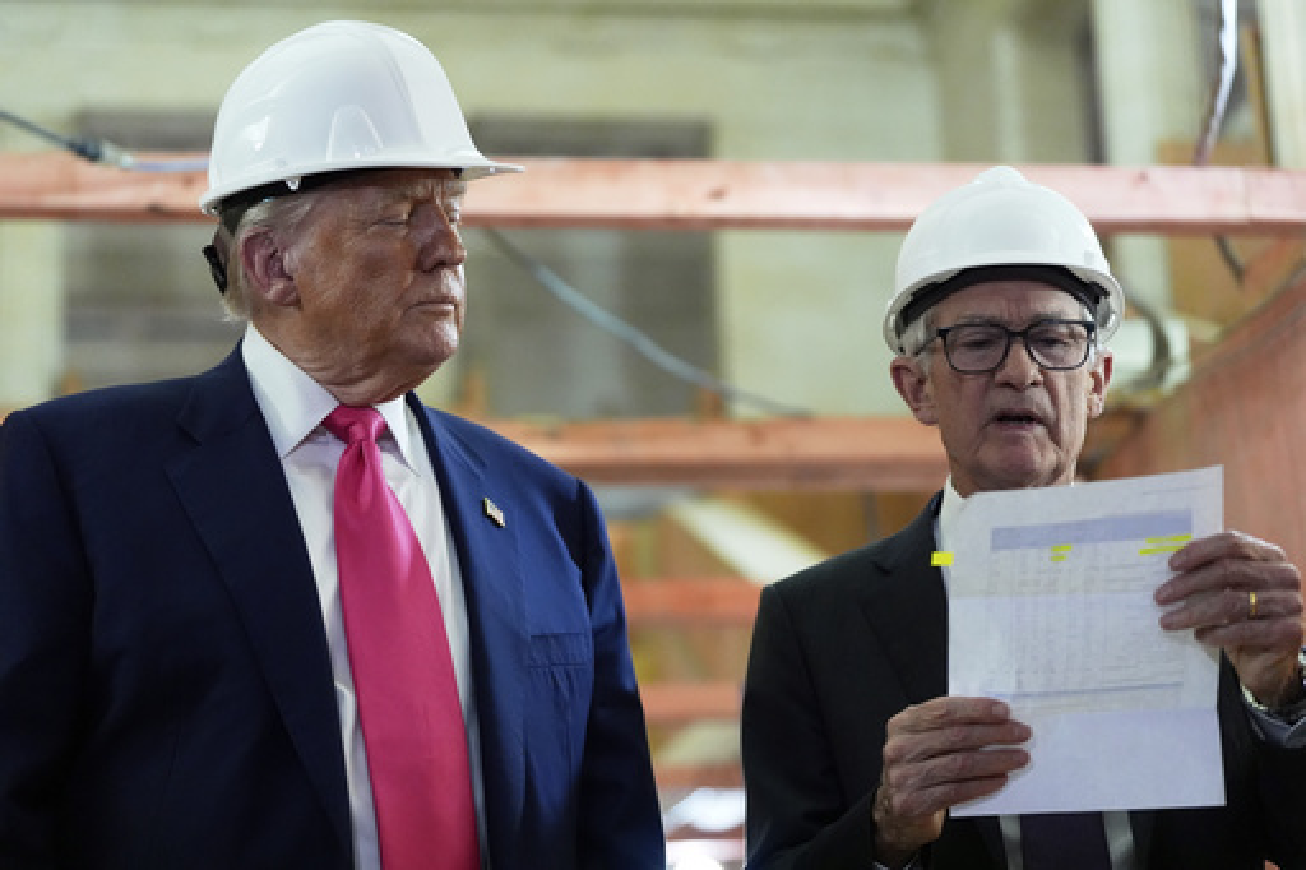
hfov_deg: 27.4
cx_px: 653
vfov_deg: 18.4
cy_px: 435
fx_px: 2684
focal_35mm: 74
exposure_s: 1/500
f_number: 2.8
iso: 4000
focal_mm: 74
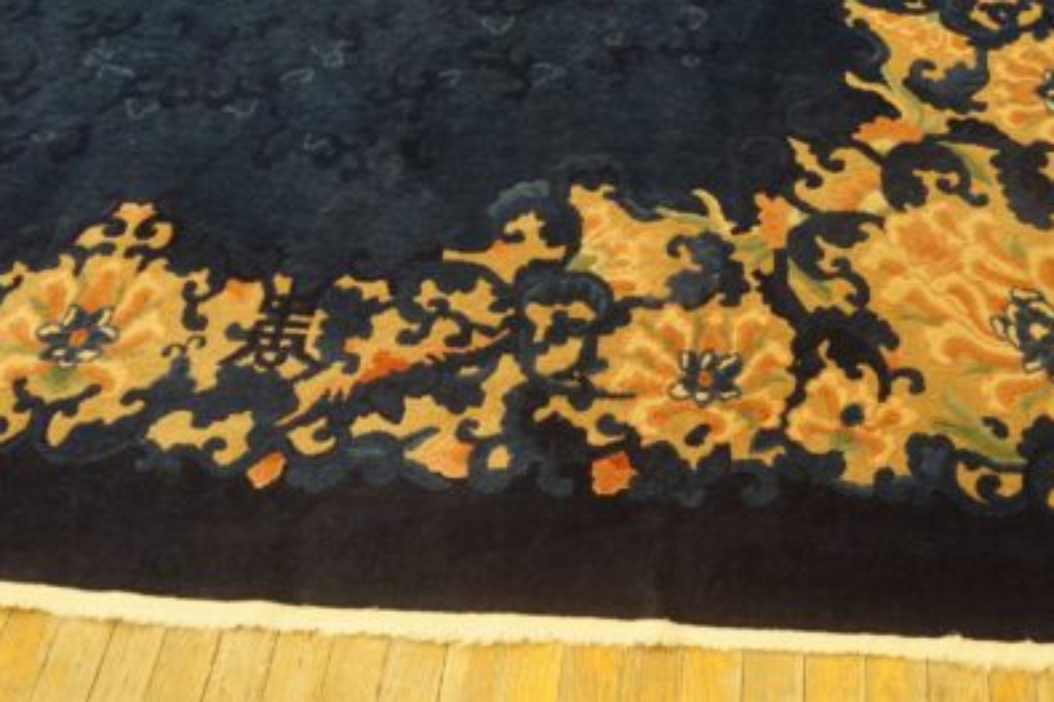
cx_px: 731
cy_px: 239
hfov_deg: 46.4
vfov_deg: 32.4
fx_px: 1200
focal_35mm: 41
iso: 1600
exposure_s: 1/60
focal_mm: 18
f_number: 4
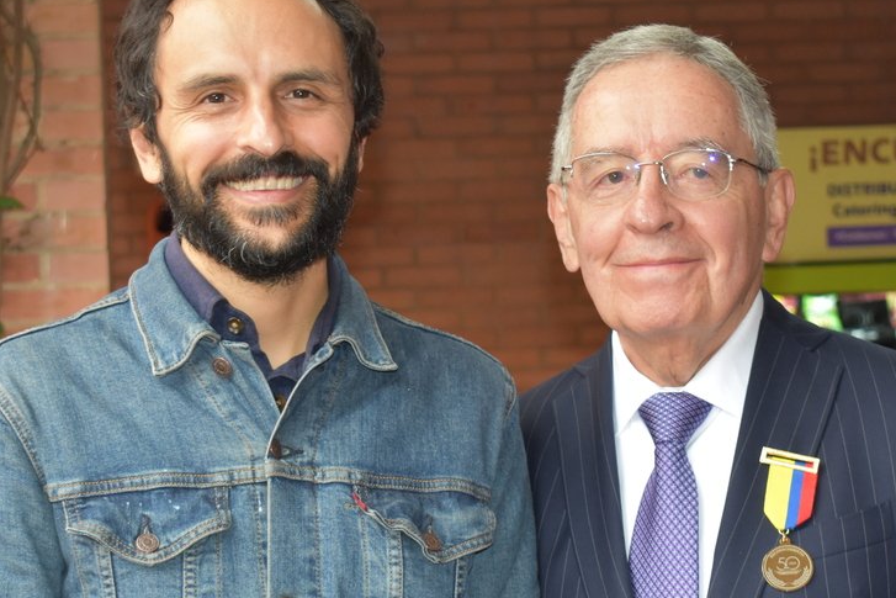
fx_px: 2589
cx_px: 462
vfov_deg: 13.2
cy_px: 322
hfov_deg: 19.6
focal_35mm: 104
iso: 1000
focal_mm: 42
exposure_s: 1/60
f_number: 5
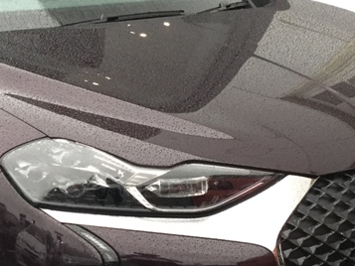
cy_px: 179
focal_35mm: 89
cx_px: 88
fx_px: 913
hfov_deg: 21.8
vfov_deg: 16.6
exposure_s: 1/30
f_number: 2.4
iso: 64
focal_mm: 3.3
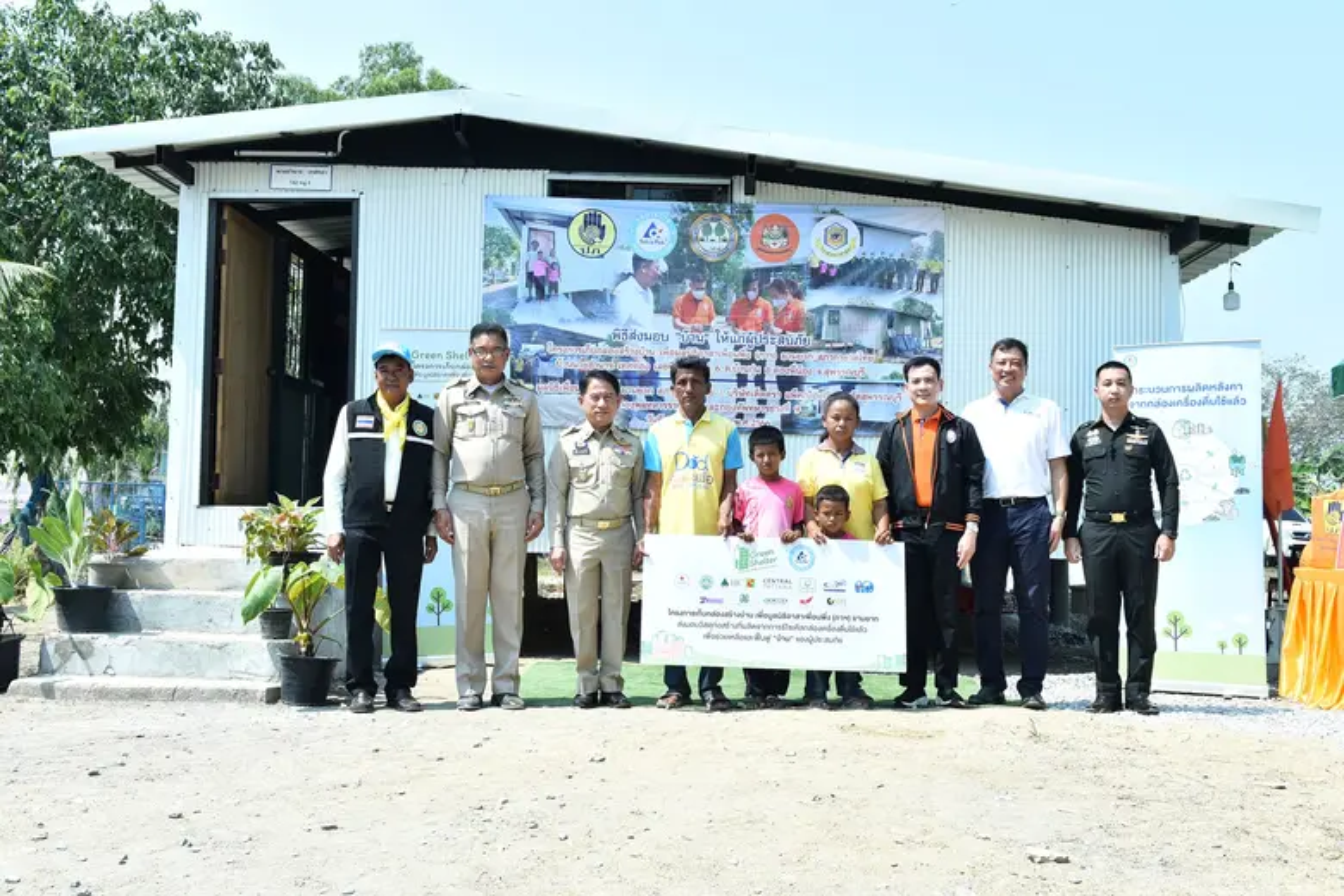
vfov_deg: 37.9
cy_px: 448
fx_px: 1307
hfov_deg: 54.4
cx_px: 672
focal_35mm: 35
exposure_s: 1/125
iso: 320
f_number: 13
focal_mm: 35
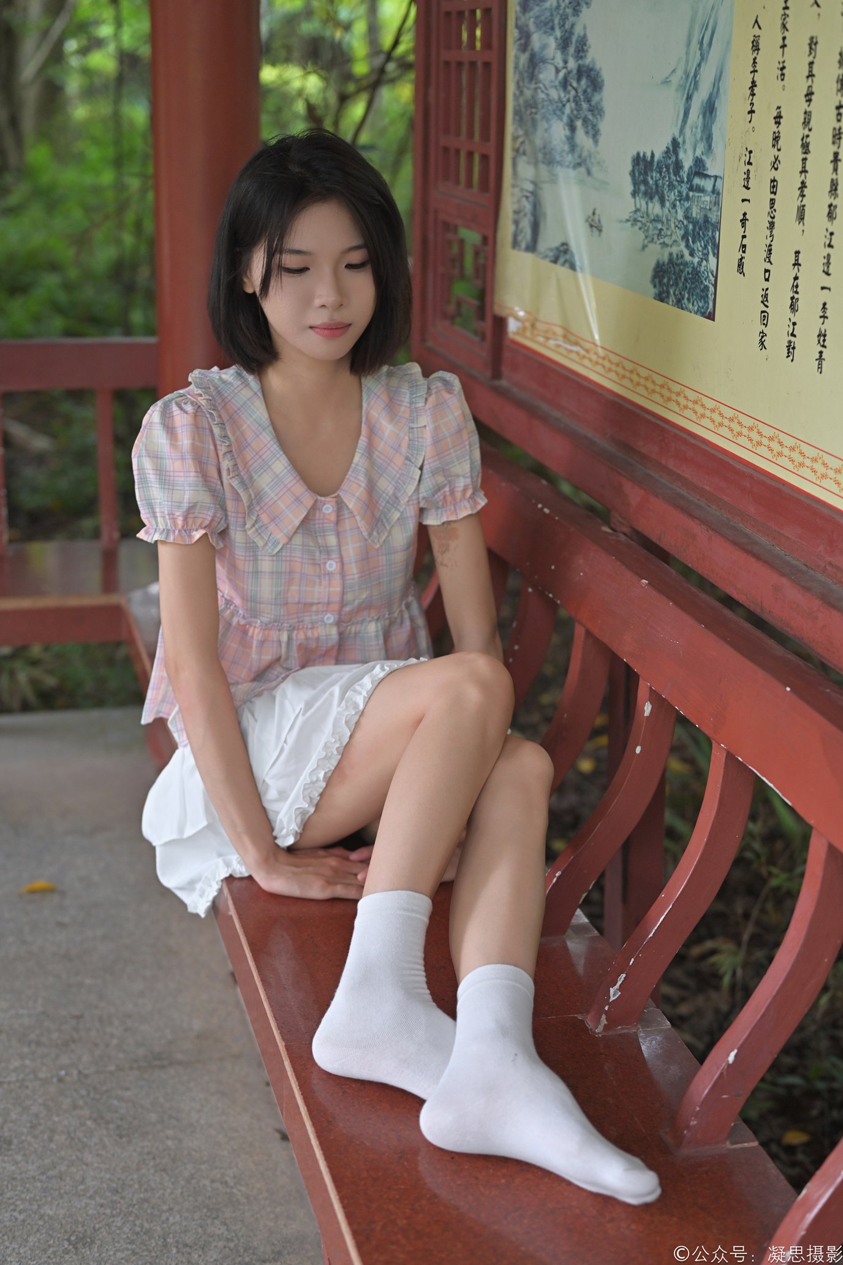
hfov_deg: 27.0
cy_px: 632
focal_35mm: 50
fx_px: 1756
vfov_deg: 39.6
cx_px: 422
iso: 1000
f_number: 2.8
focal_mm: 50
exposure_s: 1/100
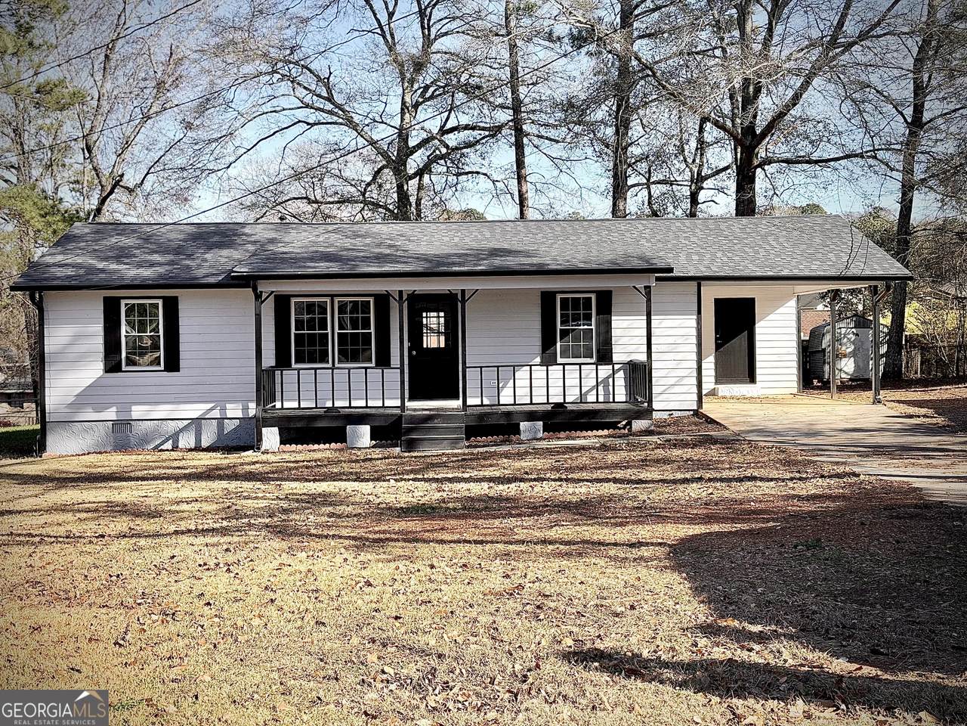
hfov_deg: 39.7
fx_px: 1341
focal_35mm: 48
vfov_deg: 30.3
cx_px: 484
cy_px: 363
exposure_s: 1/2762
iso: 80
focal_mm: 6.76
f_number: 1.78
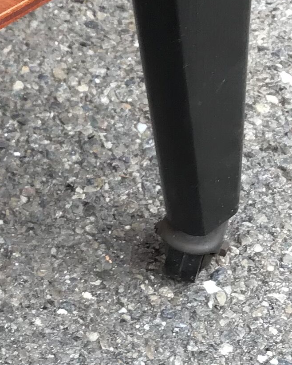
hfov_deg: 11.8
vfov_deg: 16.0
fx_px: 1297
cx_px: -241
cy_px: 164
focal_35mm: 120
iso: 25
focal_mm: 3.3
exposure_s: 1/100
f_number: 2.4
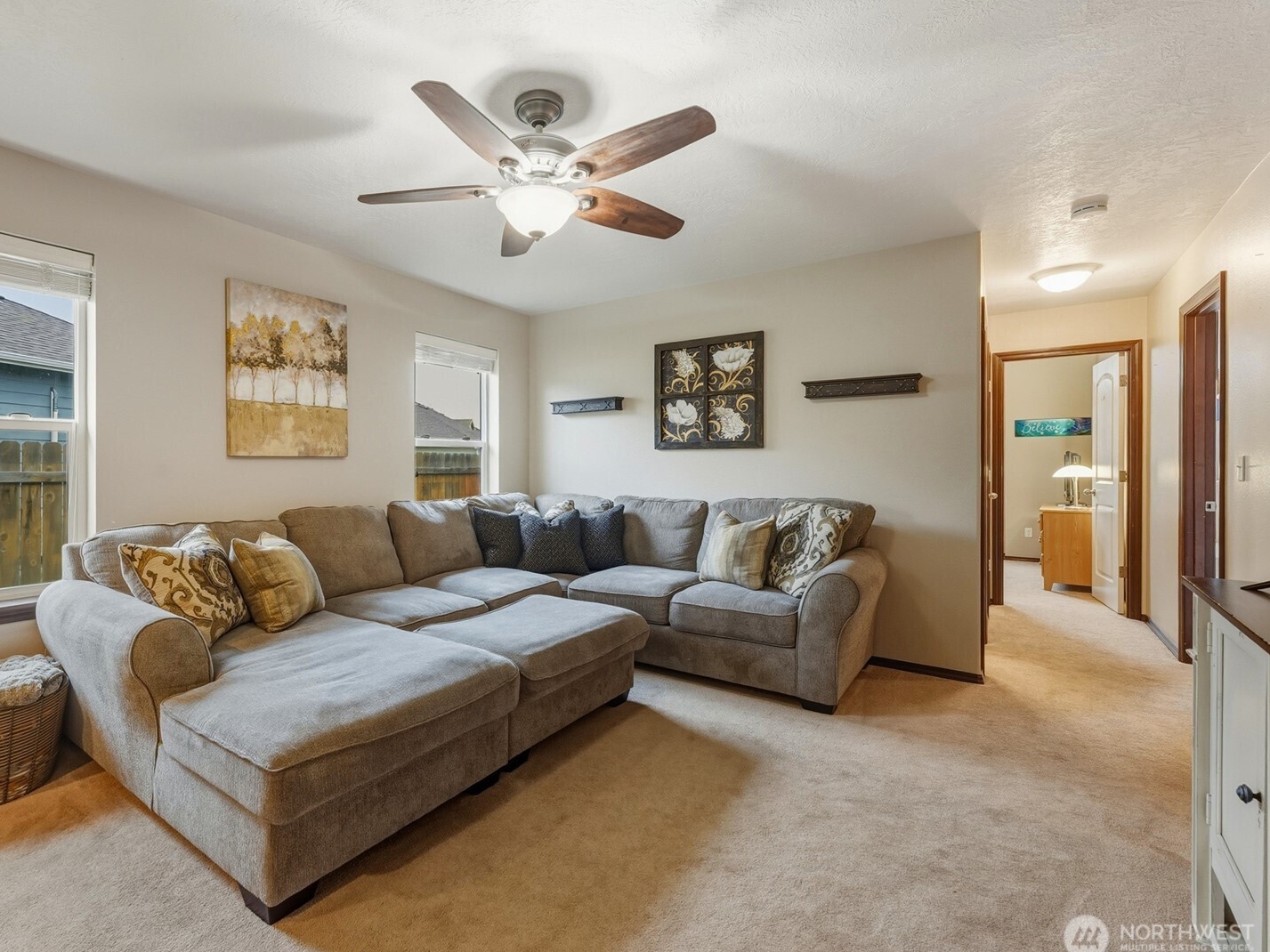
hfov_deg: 93.6
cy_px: 469
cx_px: 526
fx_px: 587
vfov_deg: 78.1
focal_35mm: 16
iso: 400
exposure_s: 1/40
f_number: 9
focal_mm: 14
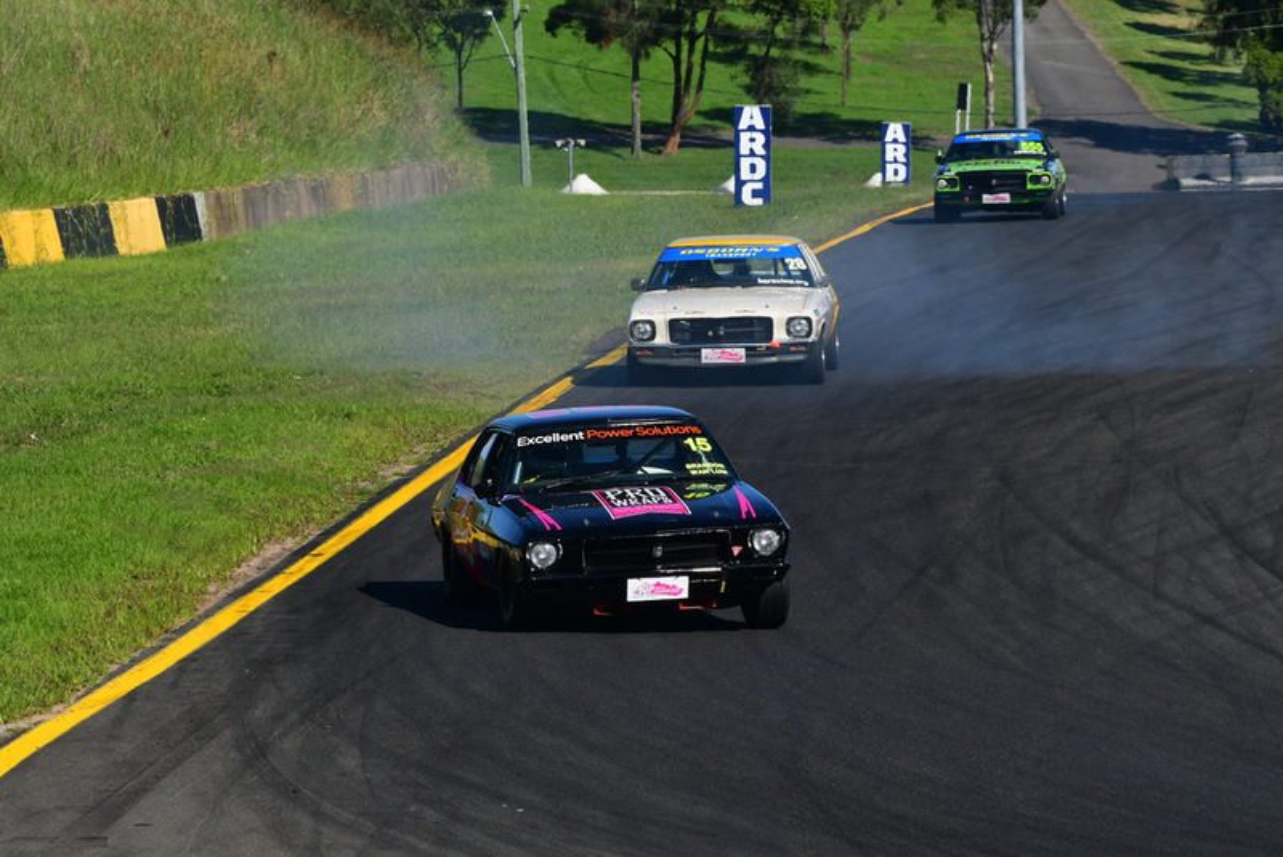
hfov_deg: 6.9
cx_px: 642
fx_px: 10695
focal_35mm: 300
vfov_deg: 4.6
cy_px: 428
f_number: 13
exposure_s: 1/640
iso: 400
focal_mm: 200
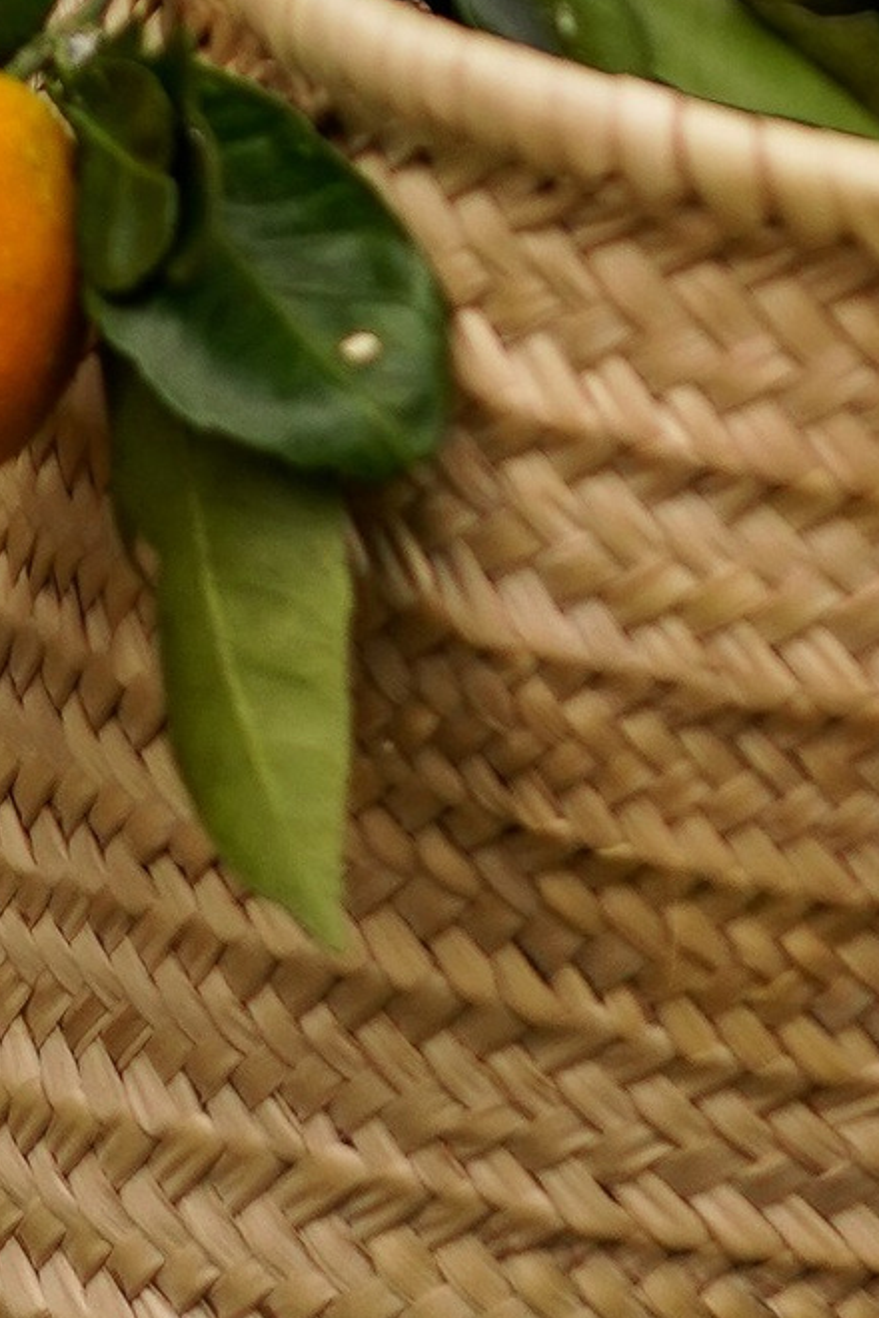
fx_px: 11719
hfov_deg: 4.3
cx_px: 1442
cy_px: -1963
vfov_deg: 6.1
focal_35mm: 320
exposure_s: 1/2500
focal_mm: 55
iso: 250
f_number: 1.8
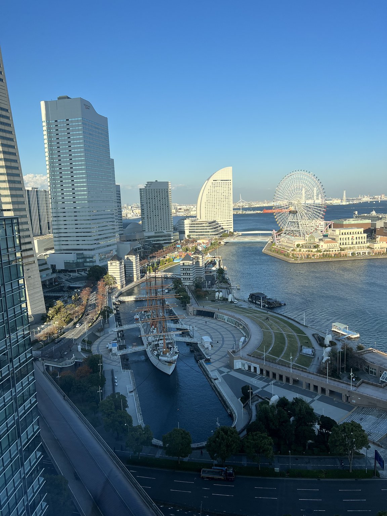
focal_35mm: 26
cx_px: 194
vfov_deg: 67.3
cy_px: 258
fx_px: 388
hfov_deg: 53.1
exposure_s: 1/2353
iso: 50
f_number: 1.5
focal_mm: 5.7
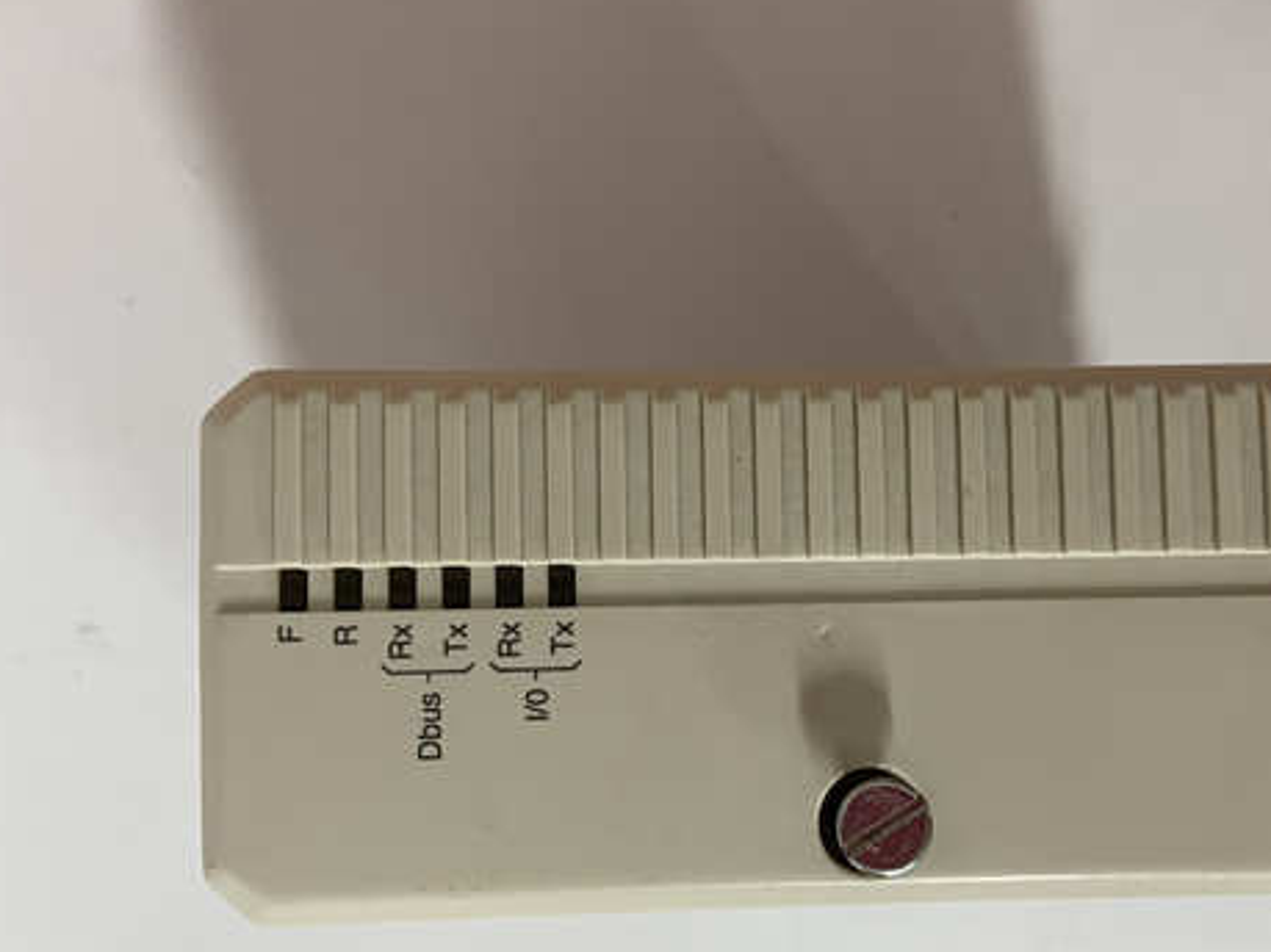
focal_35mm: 34
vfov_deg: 41.5
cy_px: 584
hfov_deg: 53.5
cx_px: 770
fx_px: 1248
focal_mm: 4.25
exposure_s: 1/50
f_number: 1.8
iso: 100
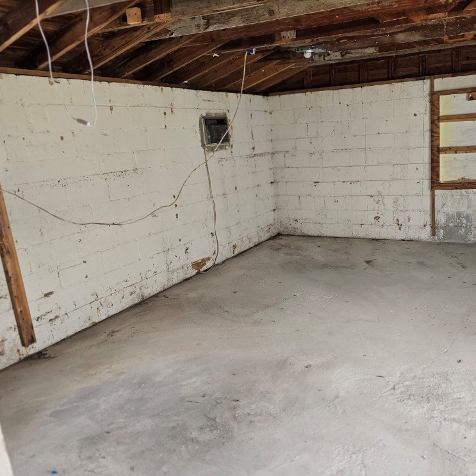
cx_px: 311
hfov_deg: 56.3
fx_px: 436
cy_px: 243
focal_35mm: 28
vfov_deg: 57.3
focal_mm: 6.3
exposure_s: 1/120
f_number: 1.7
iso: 200
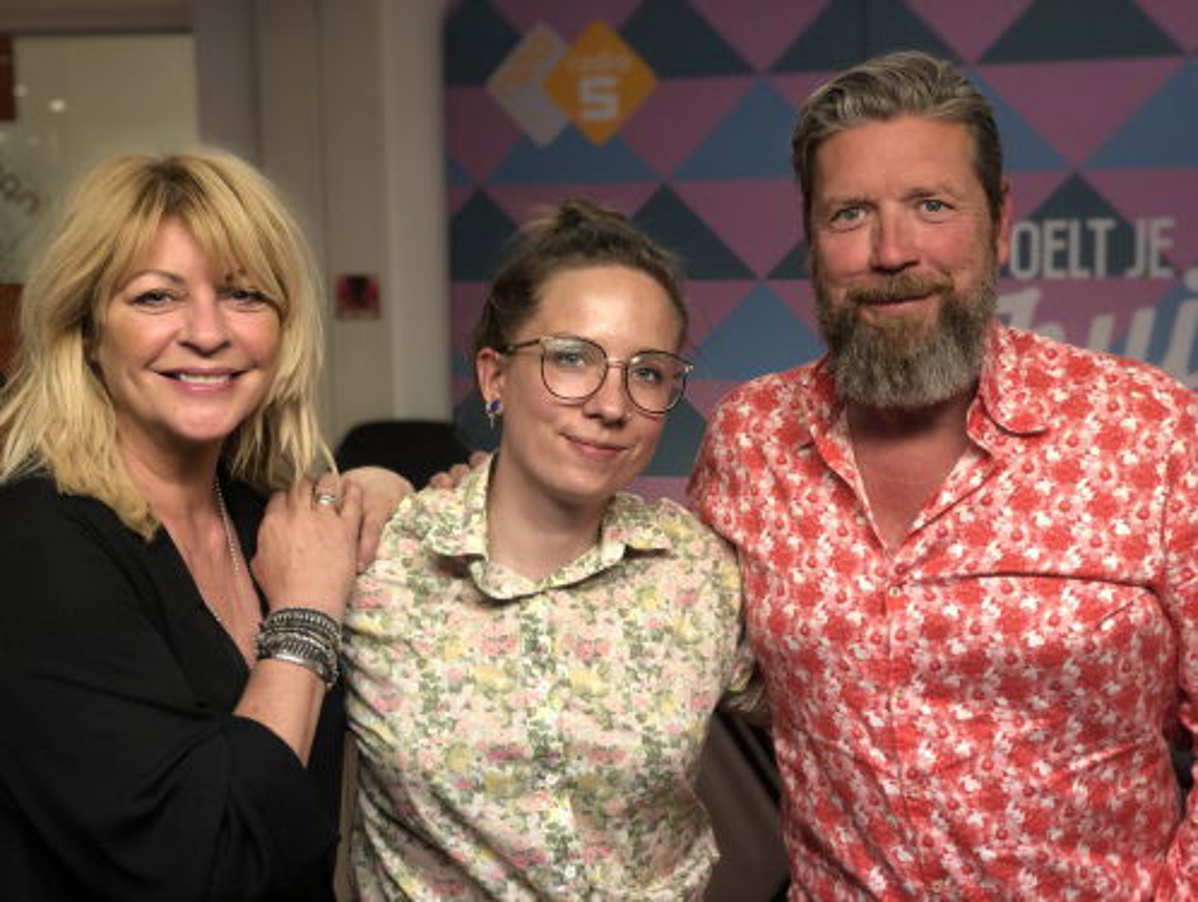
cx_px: 599
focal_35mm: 52
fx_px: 1802
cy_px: 451
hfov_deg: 36.8
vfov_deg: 28.1
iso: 125
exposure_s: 1/33
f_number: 2.4
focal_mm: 6
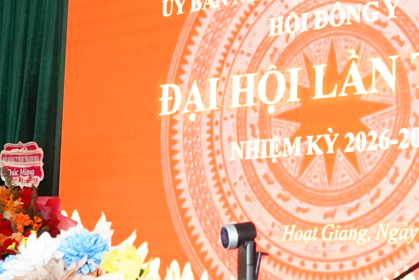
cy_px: 102
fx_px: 978
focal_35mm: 84
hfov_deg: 23.8
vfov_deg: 16.2
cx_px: 342
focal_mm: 26
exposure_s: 1/80
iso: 3200
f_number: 6.3
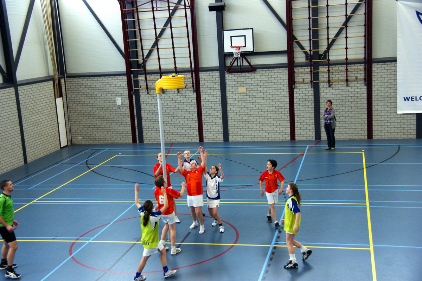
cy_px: 140
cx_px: 211
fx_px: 527
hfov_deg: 43.6
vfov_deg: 29.8
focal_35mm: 45
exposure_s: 1/100
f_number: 5
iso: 800
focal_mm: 30
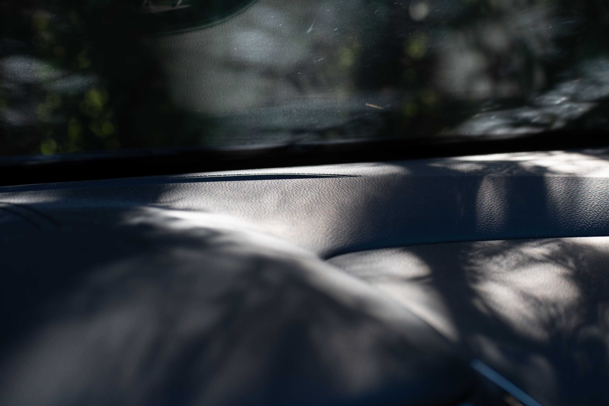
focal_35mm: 108
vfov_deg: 12.7
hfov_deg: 18.9
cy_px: 198
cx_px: 297
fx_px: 1827
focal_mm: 70
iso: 100
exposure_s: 1/125
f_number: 6.3
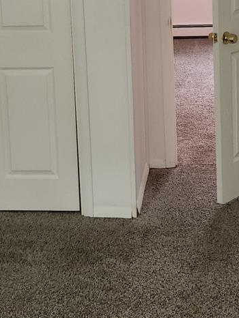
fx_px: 681
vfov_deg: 25.6
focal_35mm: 74
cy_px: 42
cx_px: 127
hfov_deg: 19.9
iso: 100
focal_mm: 5.4
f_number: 1.8
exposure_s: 1/30
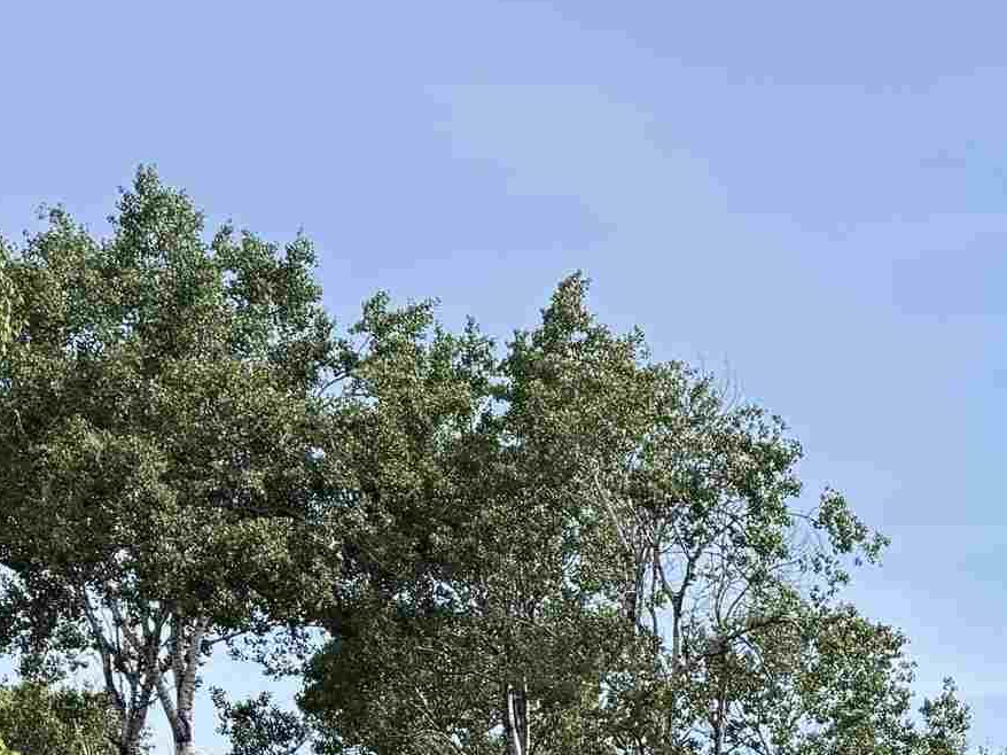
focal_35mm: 84
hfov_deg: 21.9
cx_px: 1149
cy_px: 1297
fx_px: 2443
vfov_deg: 15.5
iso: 100
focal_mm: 6.76
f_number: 1.78
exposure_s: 1/3021
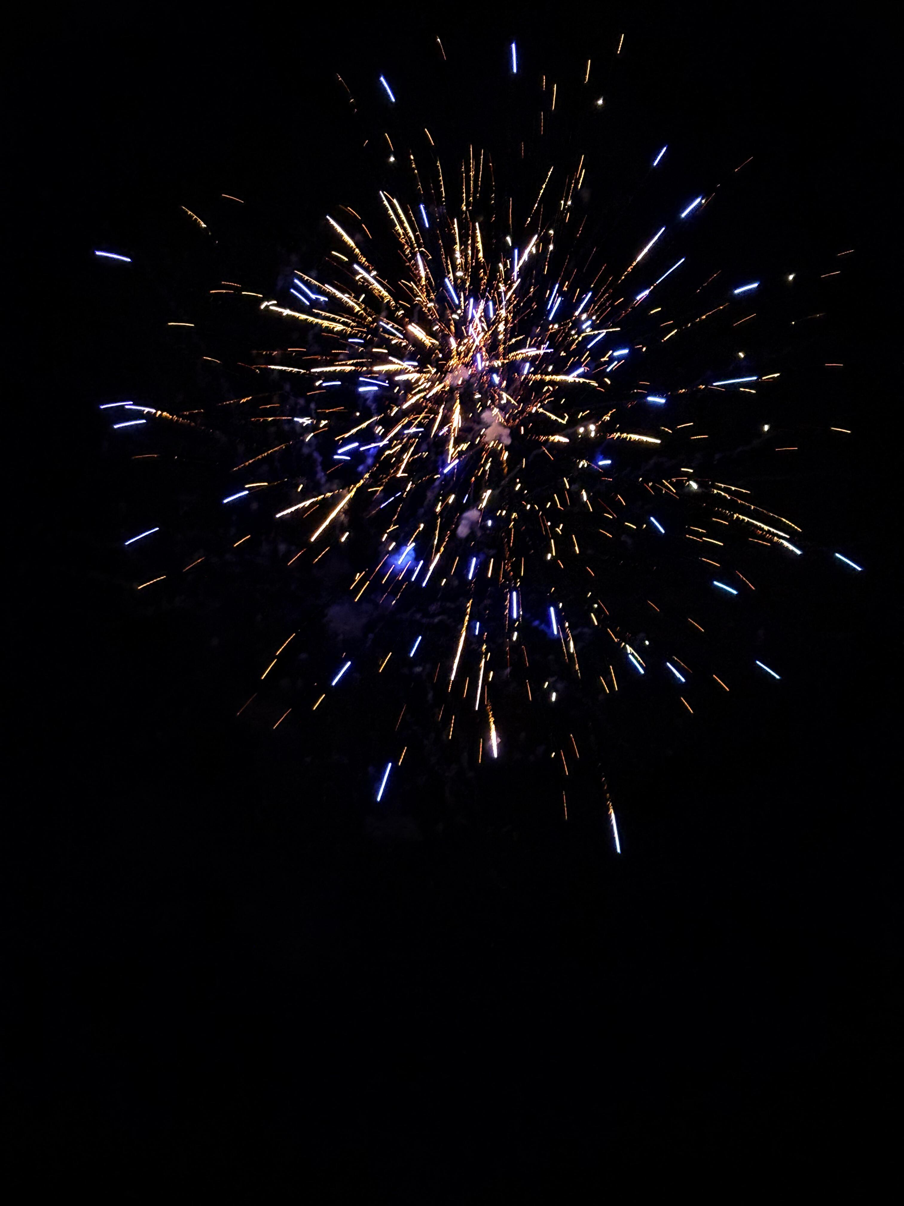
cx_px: 452
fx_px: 1811
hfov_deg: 28.0
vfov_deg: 36.8
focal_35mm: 52
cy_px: 603
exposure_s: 1/17
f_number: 1.6
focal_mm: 5.96
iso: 1000
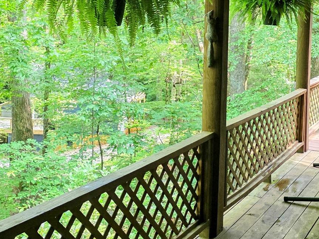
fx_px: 507
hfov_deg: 34.9
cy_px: 54
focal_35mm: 55
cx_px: 171
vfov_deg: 26.2
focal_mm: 6.3
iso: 200
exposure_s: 1/180
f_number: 1.7
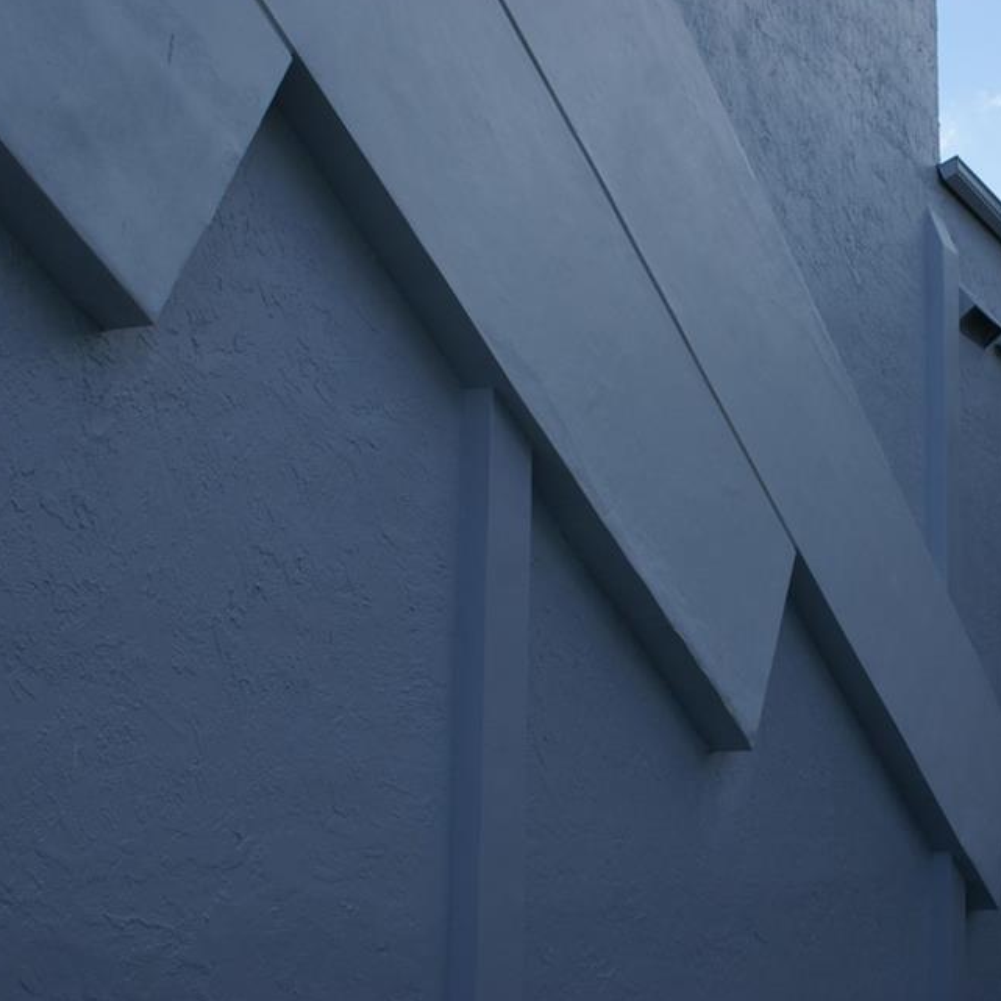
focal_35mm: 57
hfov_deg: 29.5
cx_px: 759
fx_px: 1865
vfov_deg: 30.0
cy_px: 490
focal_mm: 28
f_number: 8
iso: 100
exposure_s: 1/320
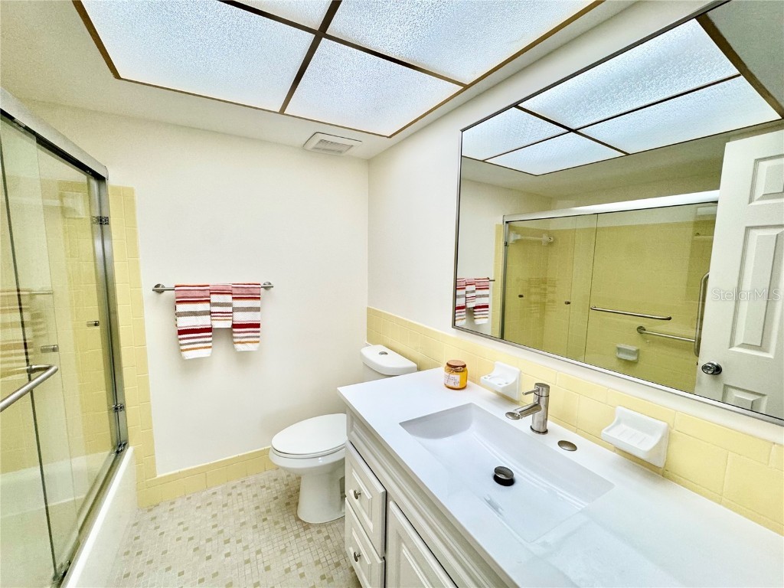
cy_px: 294
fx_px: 317
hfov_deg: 102.1
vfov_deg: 85.7
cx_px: 392
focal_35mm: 14
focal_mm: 2.22
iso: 160
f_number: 2.2
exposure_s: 1/120
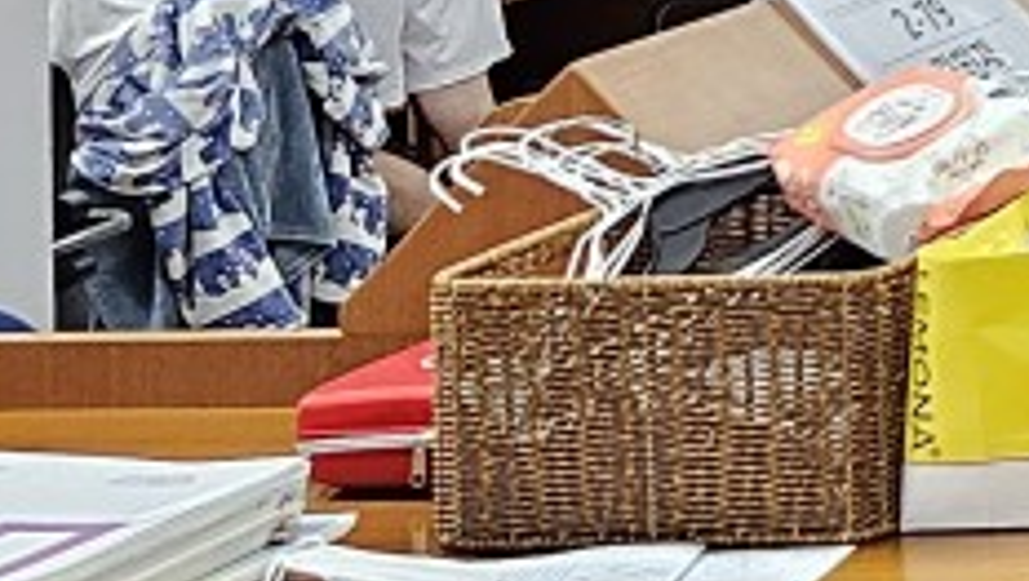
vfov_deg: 8.5
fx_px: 3769
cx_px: 2692
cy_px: -461
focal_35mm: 138
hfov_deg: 11.7
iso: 250
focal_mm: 6.3
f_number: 1.7
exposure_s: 1/120
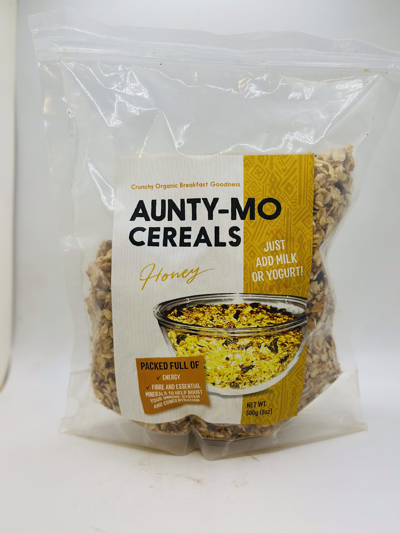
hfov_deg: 30.3
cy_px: 266
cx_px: 200
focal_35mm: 48
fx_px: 740
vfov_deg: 39.7
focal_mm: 6.86
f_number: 1.78
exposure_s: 1/100
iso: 80
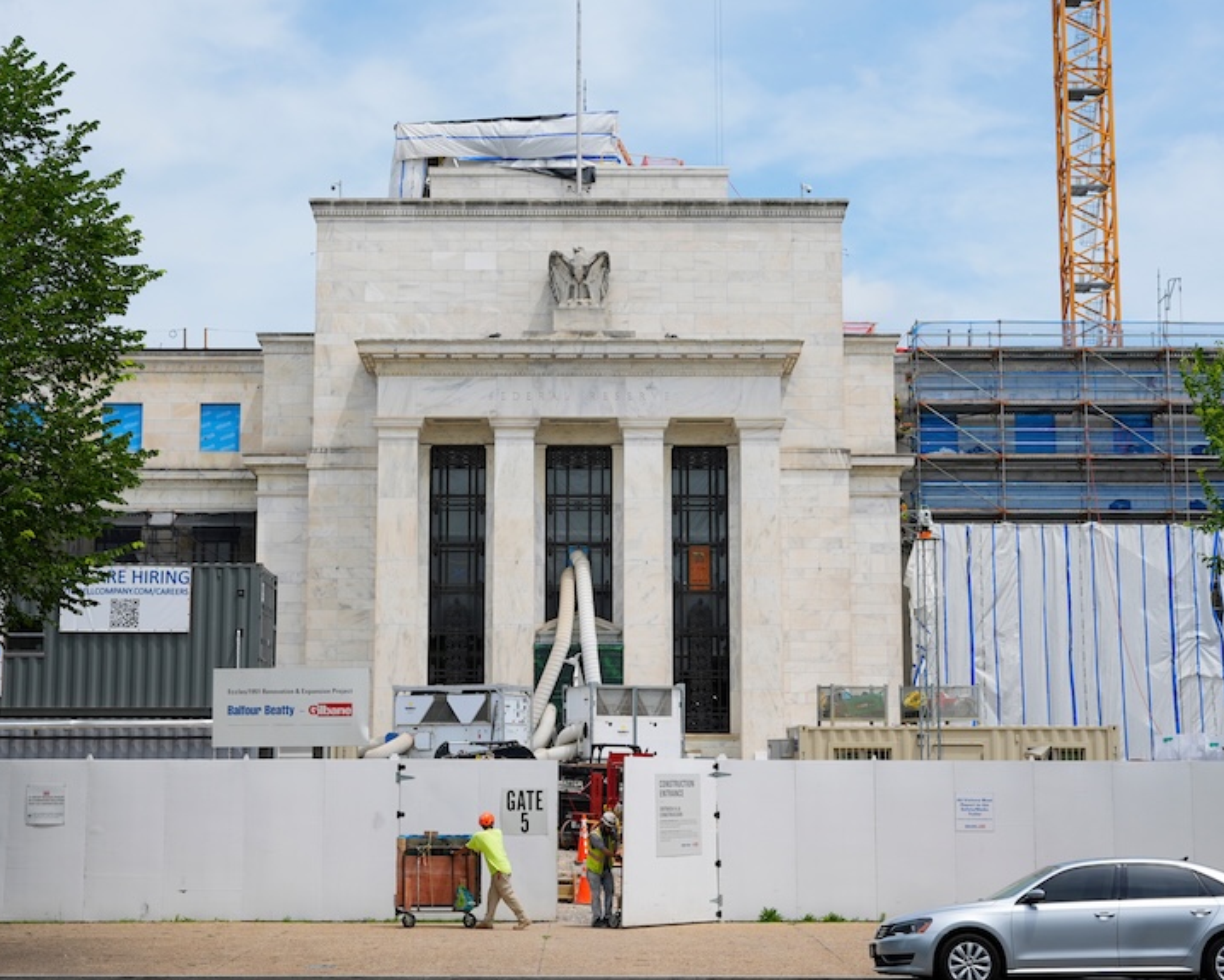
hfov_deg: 29.6
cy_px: 430
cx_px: 573
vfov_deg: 23.8
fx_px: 2319
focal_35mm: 64
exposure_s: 1/3200
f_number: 4
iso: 250
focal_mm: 50
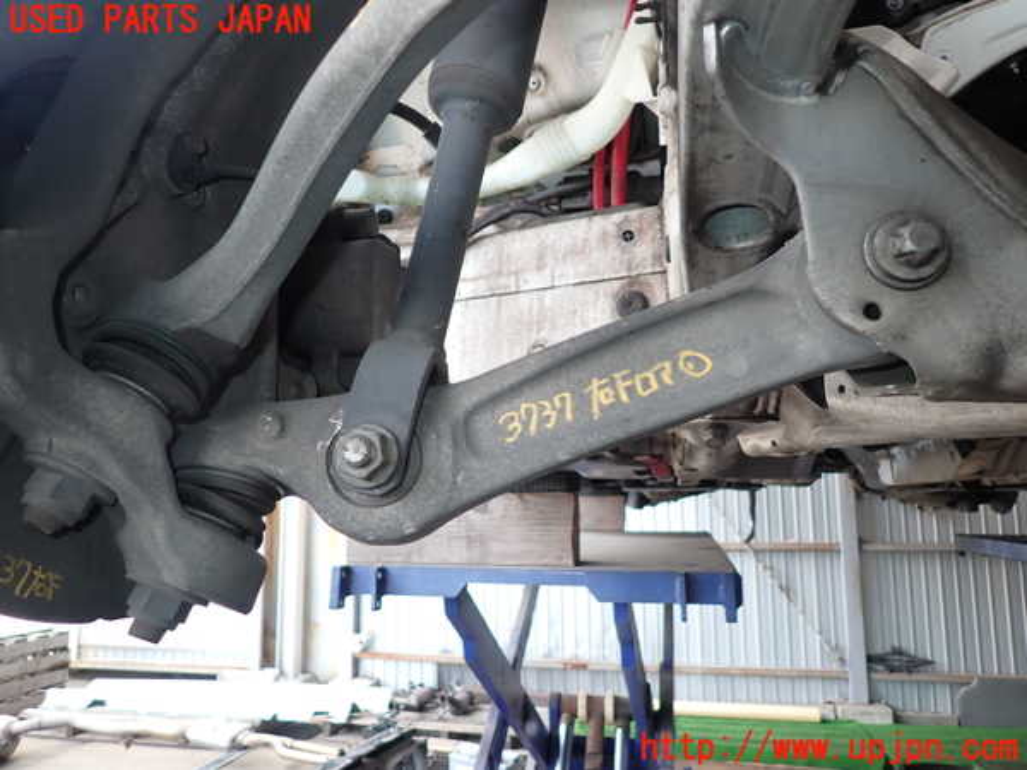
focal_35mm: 25
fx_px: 742
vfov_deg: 54.9
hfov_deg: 69.4
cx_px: 514
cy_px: 385
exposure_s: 1/125
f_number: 2
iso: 100
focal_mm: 4.5
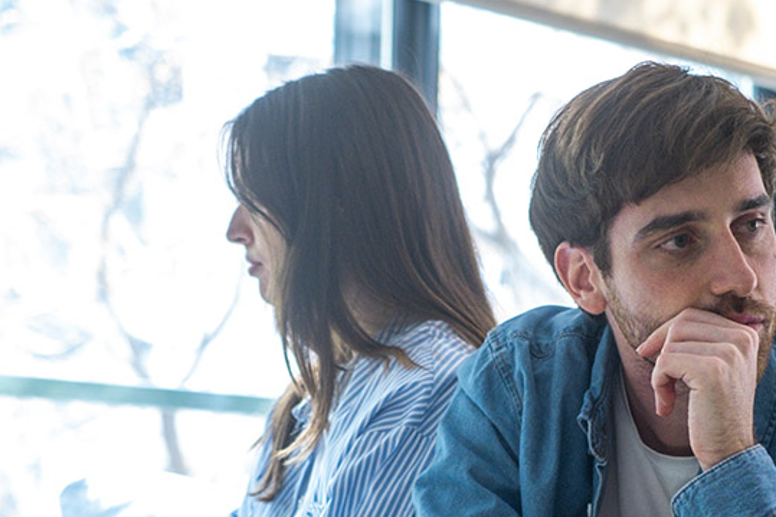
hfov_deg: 17.4
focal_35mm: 118
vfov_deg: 11.5
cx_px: 399
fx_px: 2543
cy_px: 491
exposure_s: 1/250
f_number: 2.5
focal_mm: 35
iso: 800
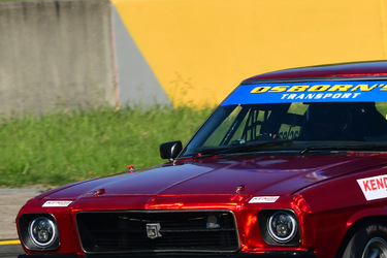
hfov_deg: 1.7
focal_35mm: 1249
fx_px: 13426
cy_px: 159
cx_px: 396
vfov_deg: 1.1
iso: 400
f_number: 13
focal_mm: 390
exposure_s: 1/640
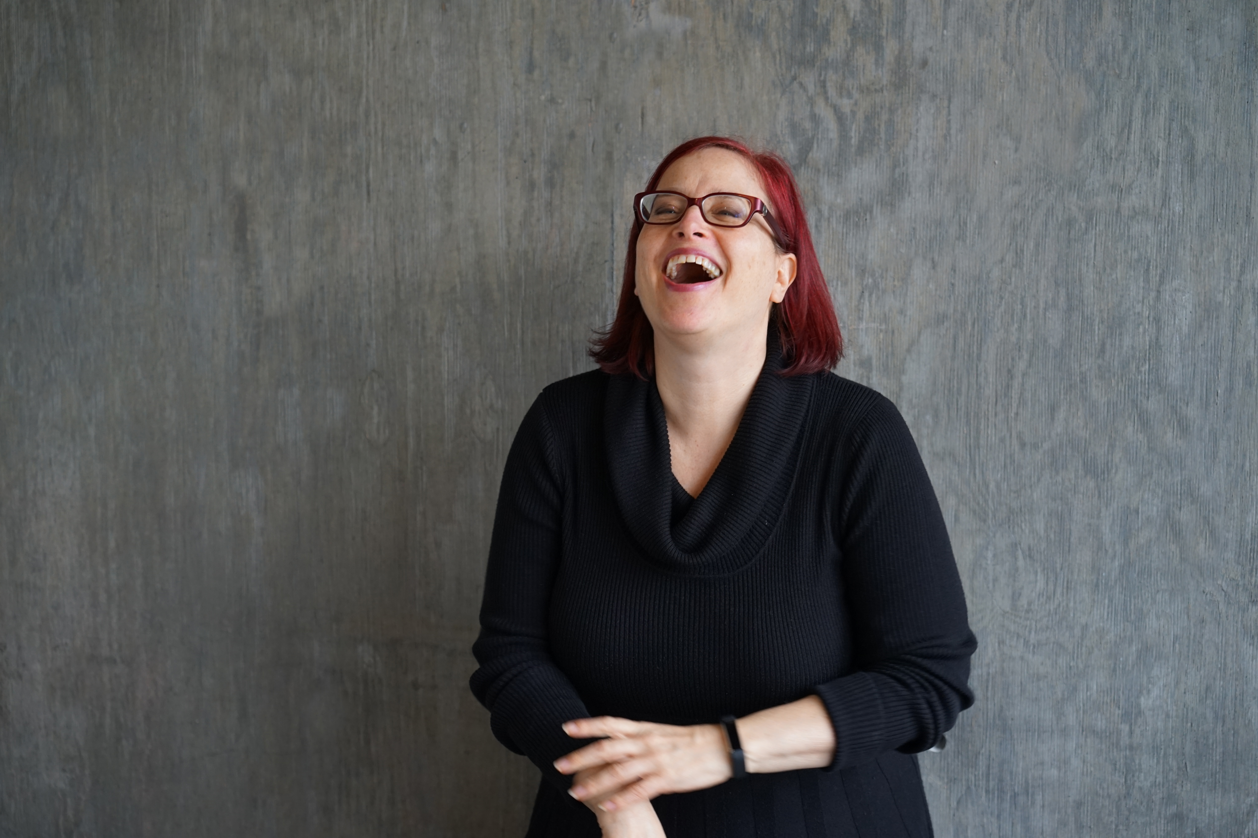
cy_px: 419
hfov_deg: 36.2
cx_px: 629
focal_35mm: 55
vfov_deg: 24.6
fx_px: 1922
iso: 1000
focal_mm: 55
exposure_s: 1/160
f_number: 4
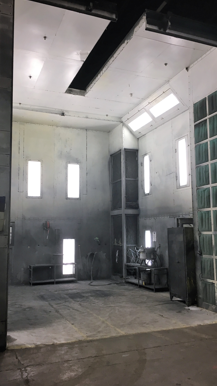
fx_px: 327
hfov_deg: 36.7
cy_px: 193
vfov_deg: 61.0
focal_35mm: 32
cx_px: 109
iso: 64
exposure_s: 1/30
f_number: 2.2
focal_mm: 4.15
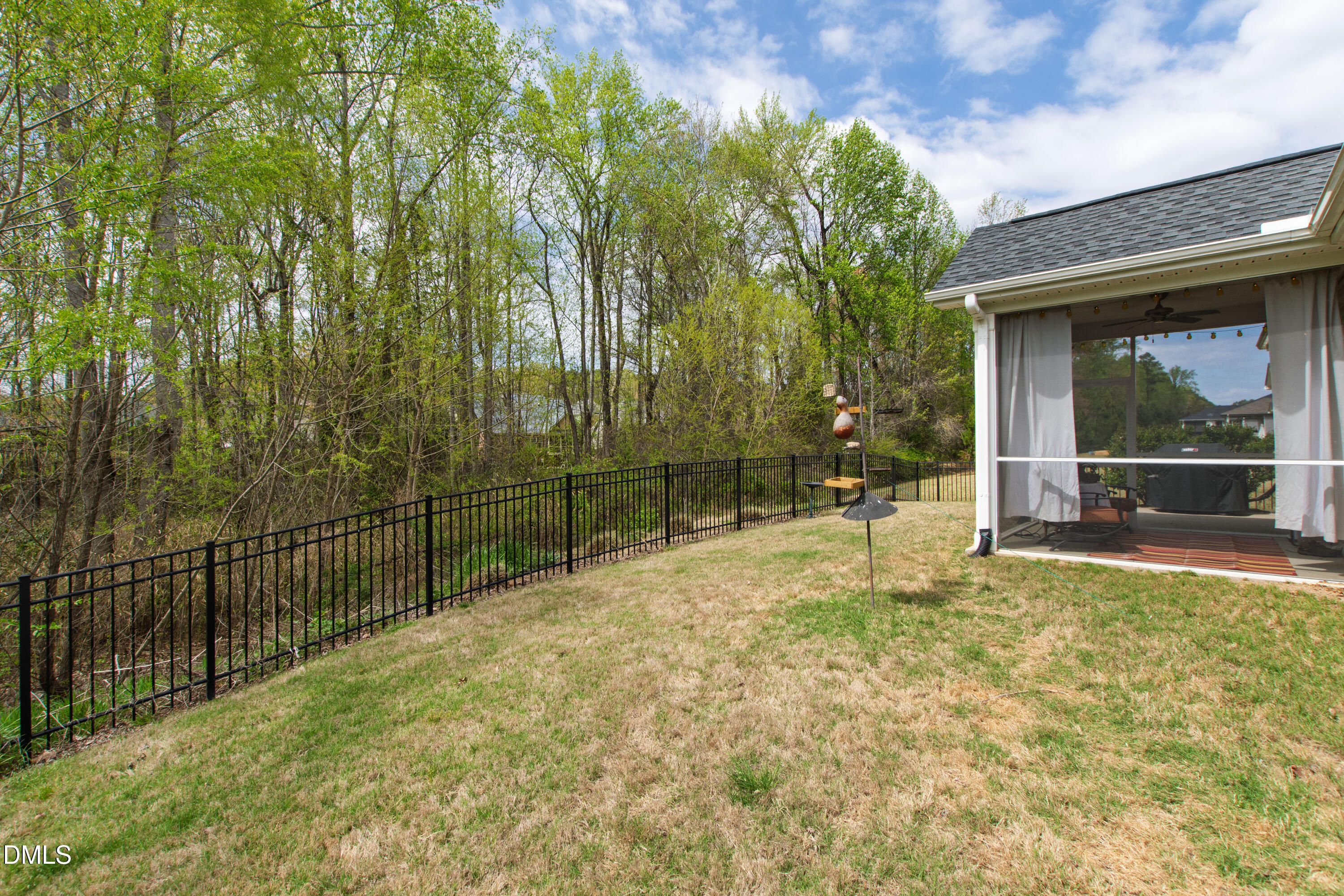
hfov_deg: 100.4
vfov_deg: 77.3
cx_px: 672
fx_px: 560
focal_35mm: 15
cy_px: 448
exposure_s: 1/160
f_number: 8
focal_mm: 10
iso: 100
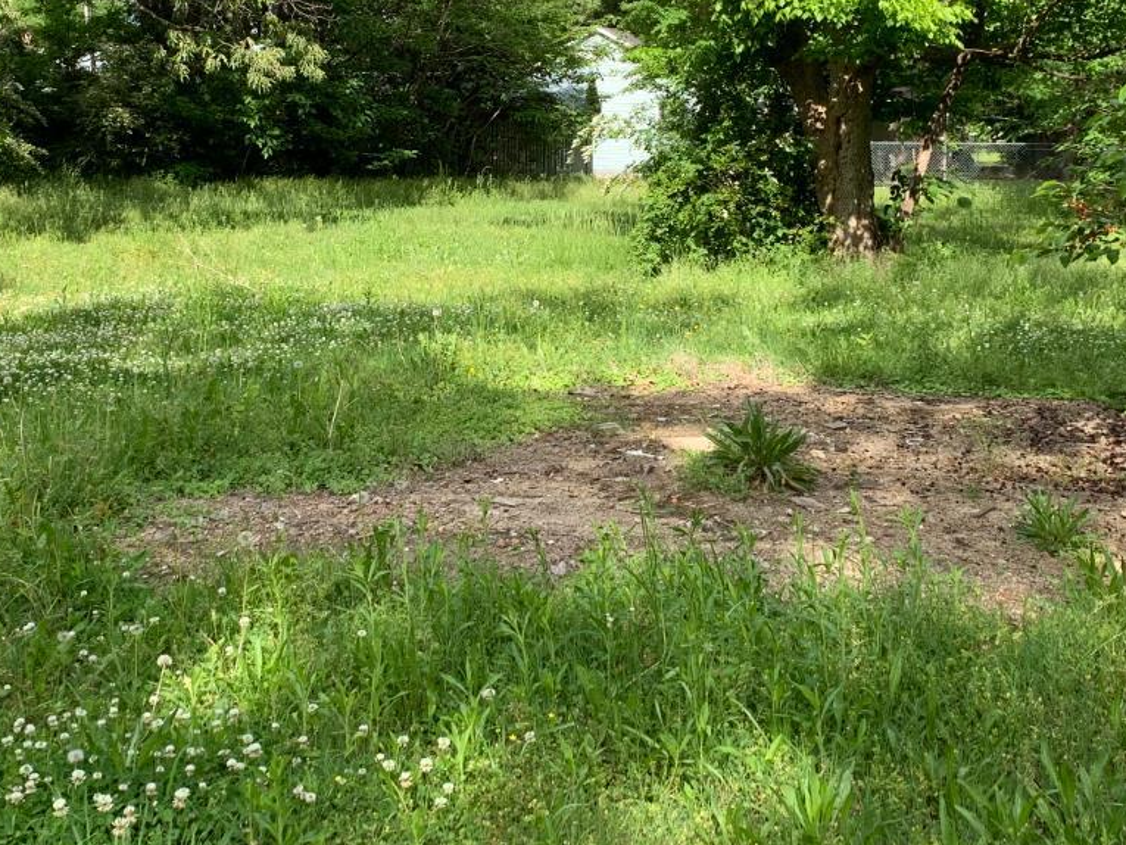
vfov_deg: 28.2
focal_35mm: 51
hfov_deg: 37.5
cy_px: 224
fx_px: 1659
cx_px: 518
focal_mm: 4.25
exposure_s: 1/683
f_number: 1.8
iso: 25
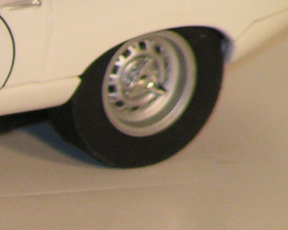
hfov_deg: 1.4
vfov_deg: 1.2
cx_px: -256
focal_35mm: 1342
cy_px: 241
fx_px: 11430
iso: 100
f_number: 3.5
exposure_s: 1/400
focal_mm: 49.8
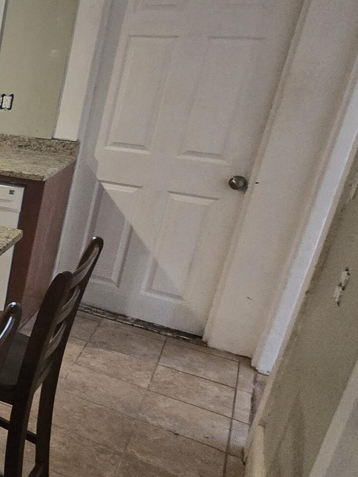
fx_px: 552
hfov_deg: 20.9
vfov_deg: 46.8
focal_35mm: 40
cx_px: -315
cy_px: 232
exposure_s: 1/60
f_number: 2.2
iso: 640
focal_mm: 2.2
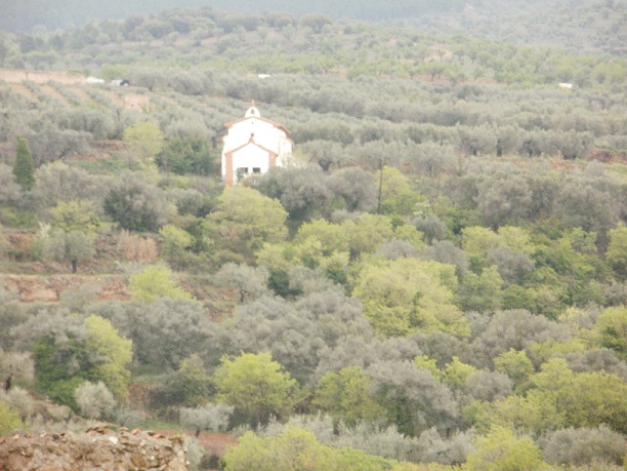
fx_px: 3260
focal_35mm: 180
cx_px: 314
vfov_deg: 8.2
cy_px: 236
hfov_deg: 11.0
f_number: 5.6
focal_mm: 31.5
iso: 640
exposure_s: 1/200
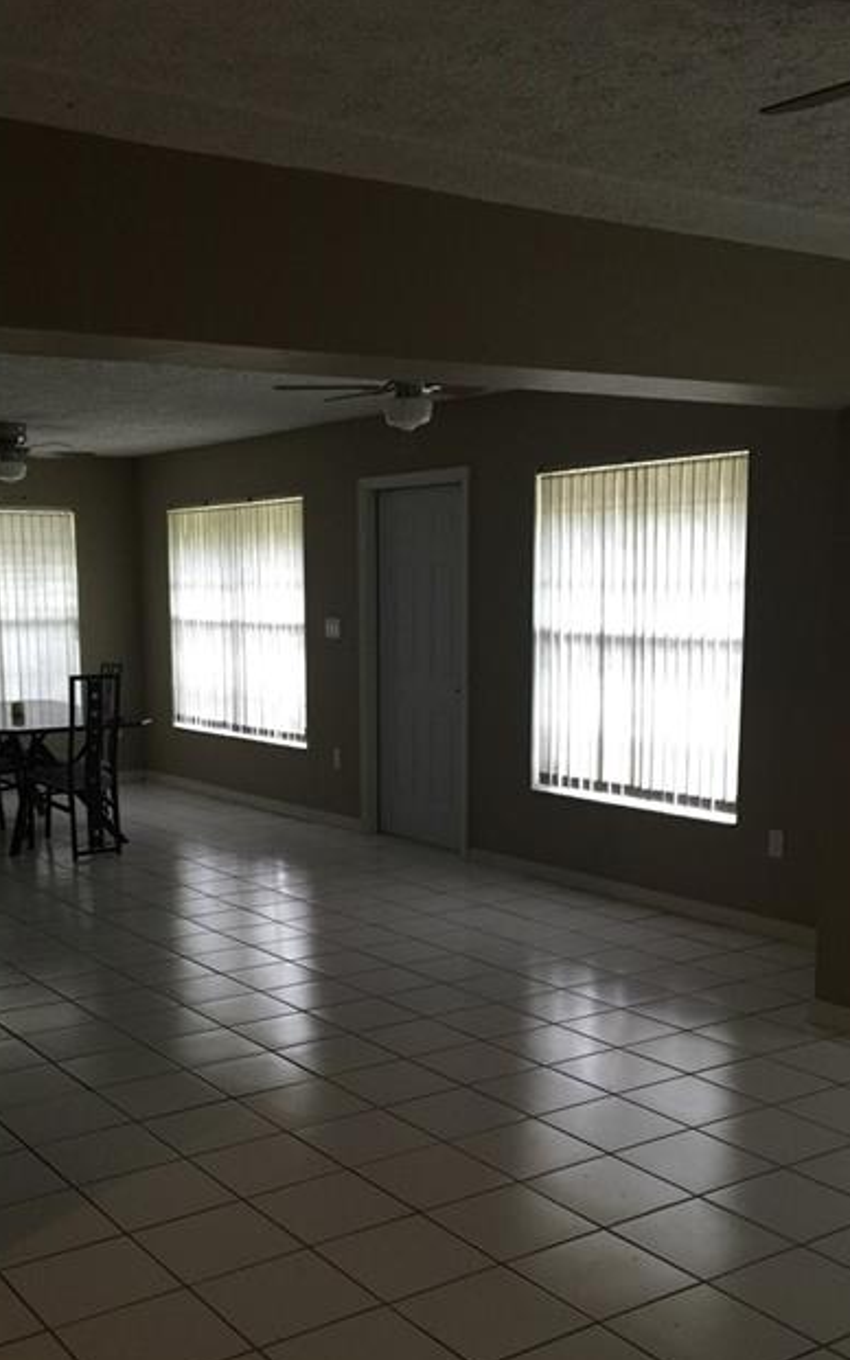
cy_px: 795
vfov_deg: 51.3
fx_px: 1409
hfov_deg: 33.5
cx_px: 359
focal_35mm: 38
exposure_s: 1/15
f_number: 2.2
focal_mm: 4.15
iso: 80
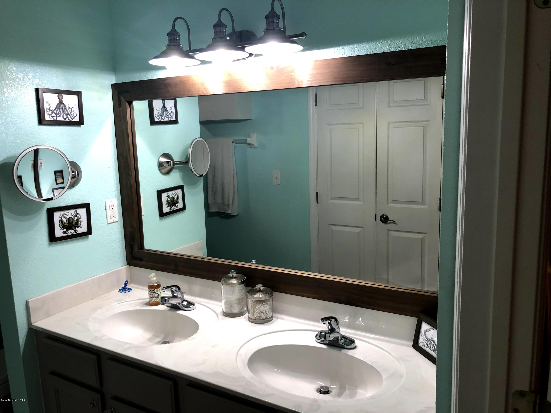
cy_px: 206
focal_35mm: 28
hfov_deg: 63.4
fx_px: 446
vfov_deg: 49.7
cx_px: 276
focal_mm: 3.99
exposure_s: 1/20
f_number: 1.8
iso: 40
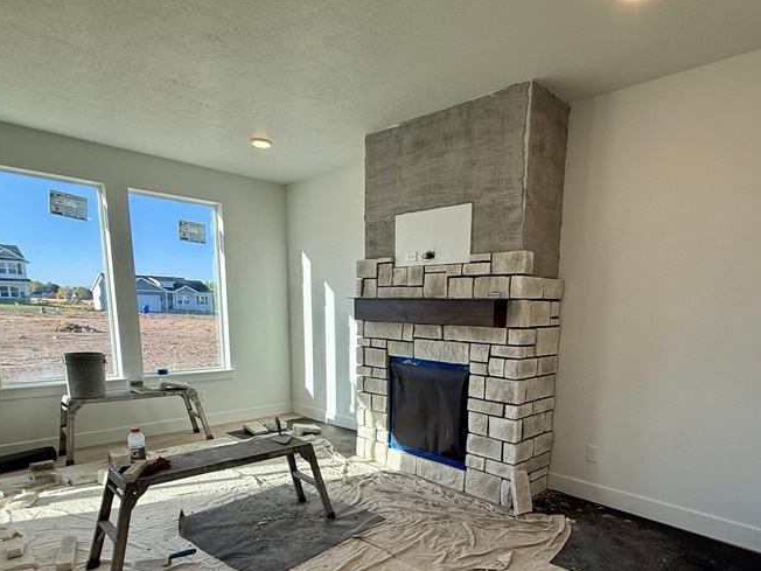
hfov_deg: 76.0
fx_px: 484
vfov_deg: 59.4
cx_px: 434
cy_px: 390
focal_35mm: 22
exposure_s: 1/294
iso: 64
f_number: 2.2
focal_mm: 2.22
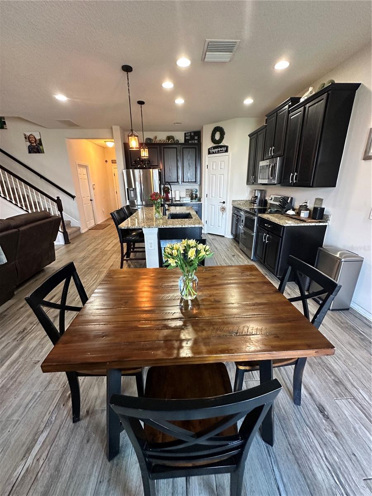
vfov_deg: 102.1
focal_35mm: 14
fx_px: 201
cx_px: 186
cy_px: 248
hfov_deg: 85.7
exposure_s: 1/60
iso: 400
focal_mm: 2.22
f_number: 2.2
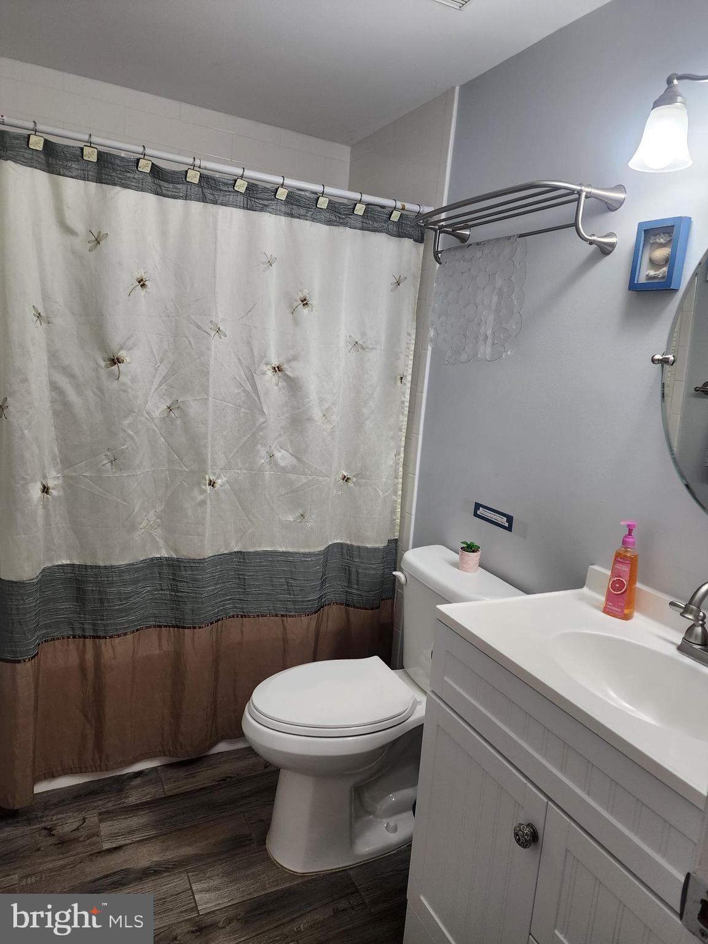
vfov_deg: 73.9
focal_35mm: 23
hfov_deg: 58.9
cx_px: 354
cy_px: 472
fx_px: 627
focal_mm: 6.4
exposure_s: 1/120
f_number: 1.8
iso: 125
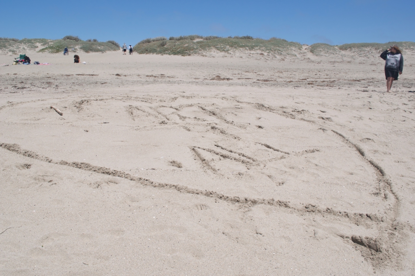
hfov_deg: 62.0
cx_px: 208
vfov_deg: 43.5
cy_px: 138
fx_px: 345
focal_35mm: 30
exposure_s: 1/400
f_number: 10
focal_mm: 20
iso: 200
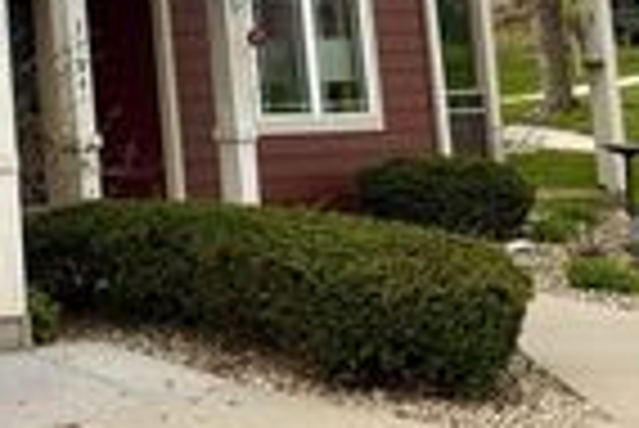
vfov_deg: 14.9
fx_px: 1564
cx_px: -477
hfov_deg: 18.6
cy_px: -124
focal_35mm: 88
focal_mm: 6.76
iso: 100
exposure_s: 1/3953
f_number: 1.78
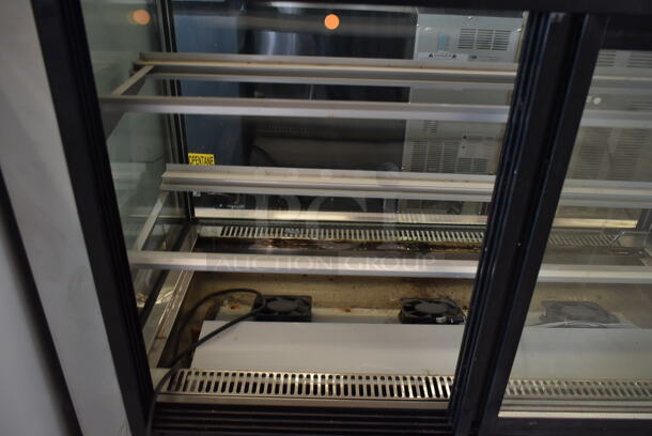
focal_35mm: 30
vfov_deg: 43.7
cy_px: 218
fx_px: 544
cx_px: 326
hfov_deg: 61.9
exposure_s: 1/60
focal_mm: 20
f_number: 5.6
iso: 720
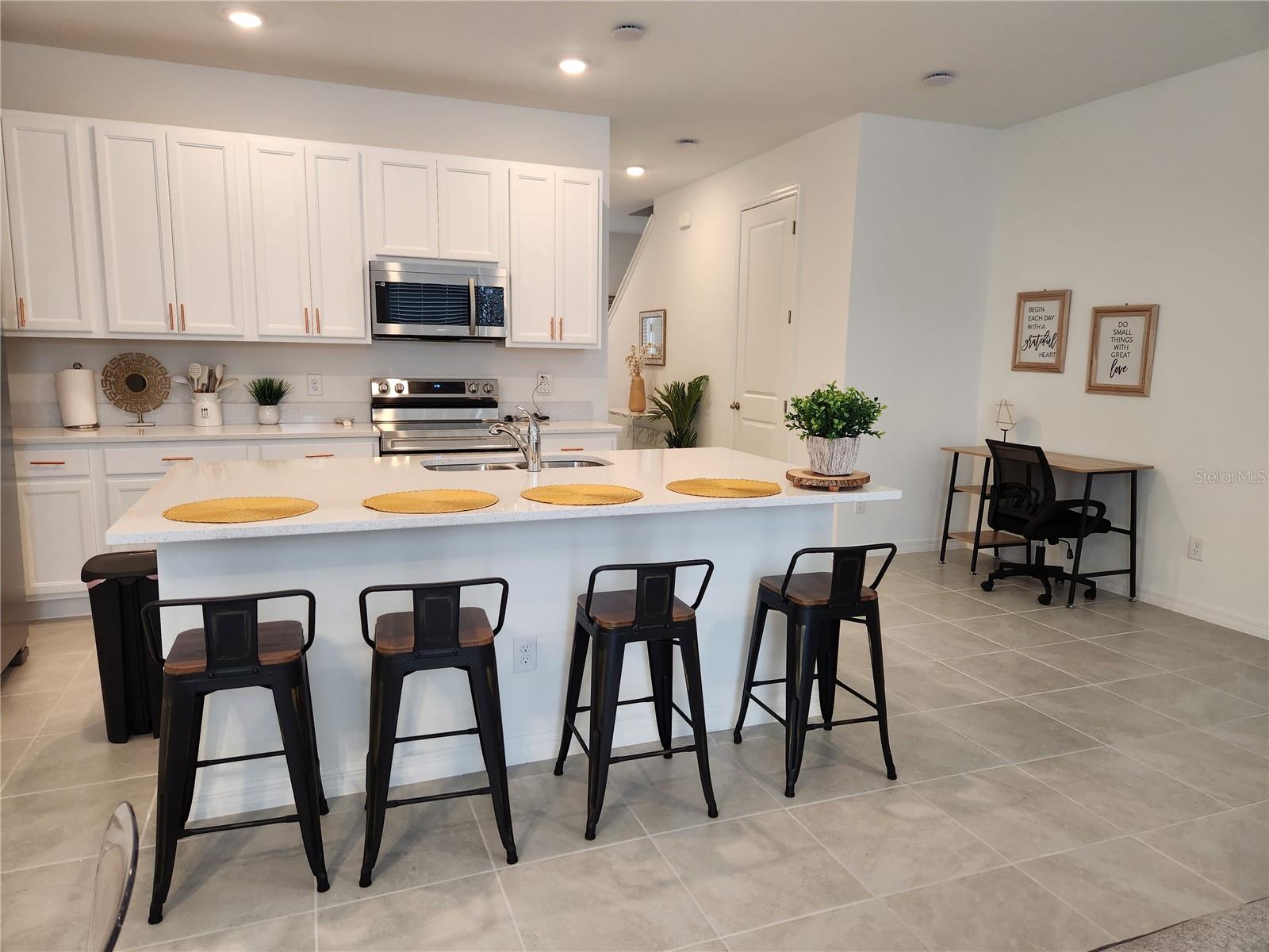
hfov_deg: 73.9
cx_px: 634
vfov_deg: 58.9
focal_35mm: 23
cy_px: 476
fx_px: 843
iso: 160
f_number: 1.8
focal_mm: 5.4
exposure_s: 1/120
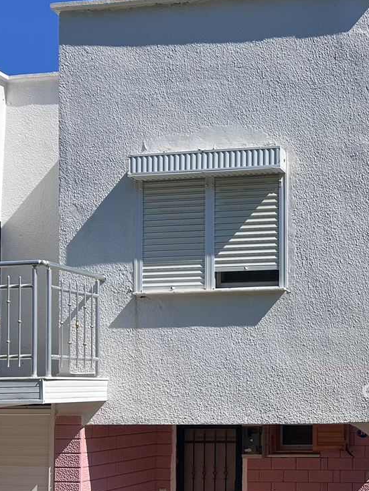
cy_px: 357
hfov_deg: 26.0
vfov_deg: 36.7
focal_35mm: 51
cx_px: 425
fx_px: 724
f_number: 1.5
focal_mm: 5.7
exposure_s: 1/4831
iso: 50
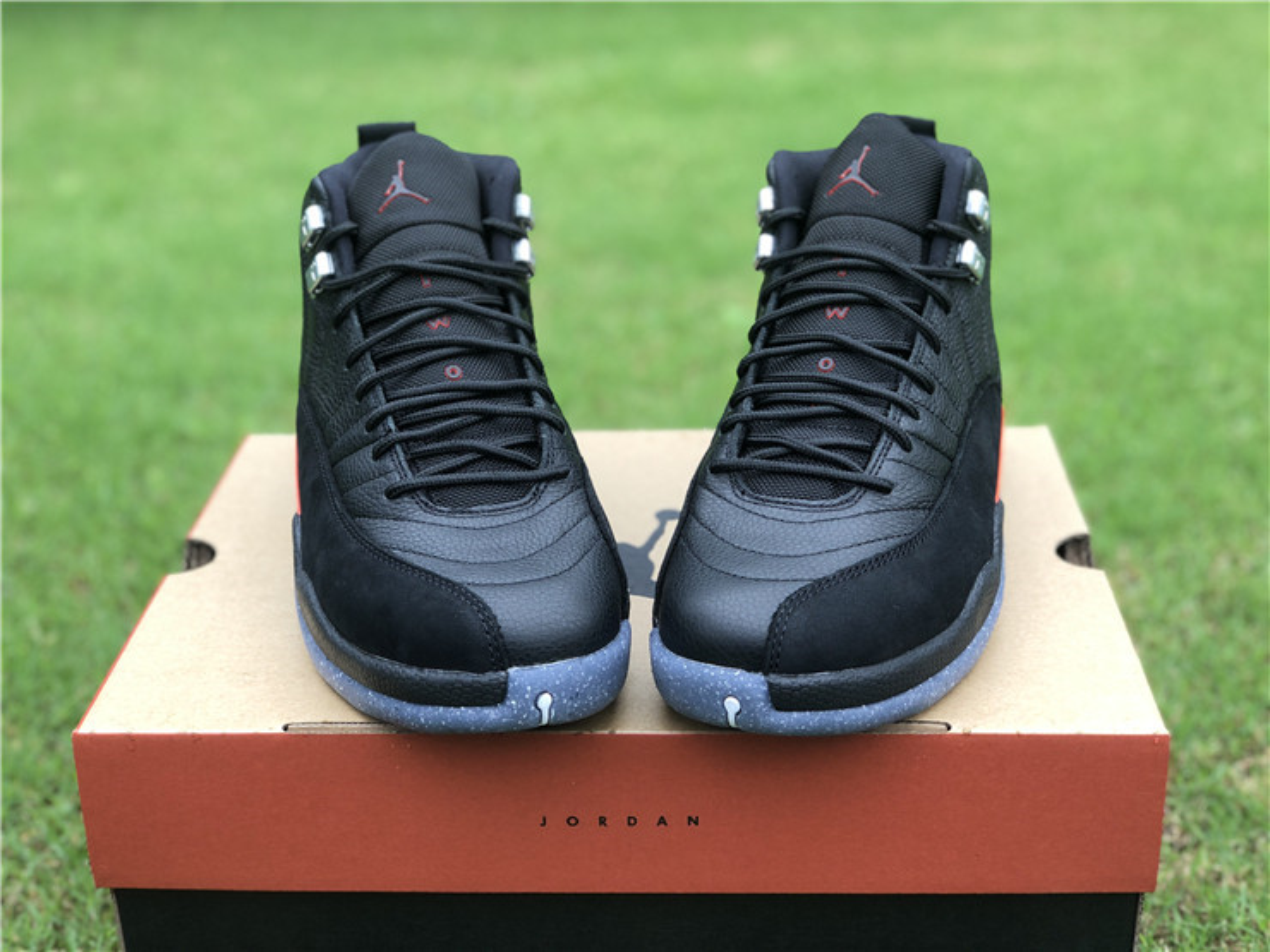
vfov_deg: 28.0
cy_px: 476
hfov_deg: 36.8
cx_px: 635
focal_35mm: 52
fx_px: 1908
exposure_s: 1/60
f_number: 2.4
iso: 25
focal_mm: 6
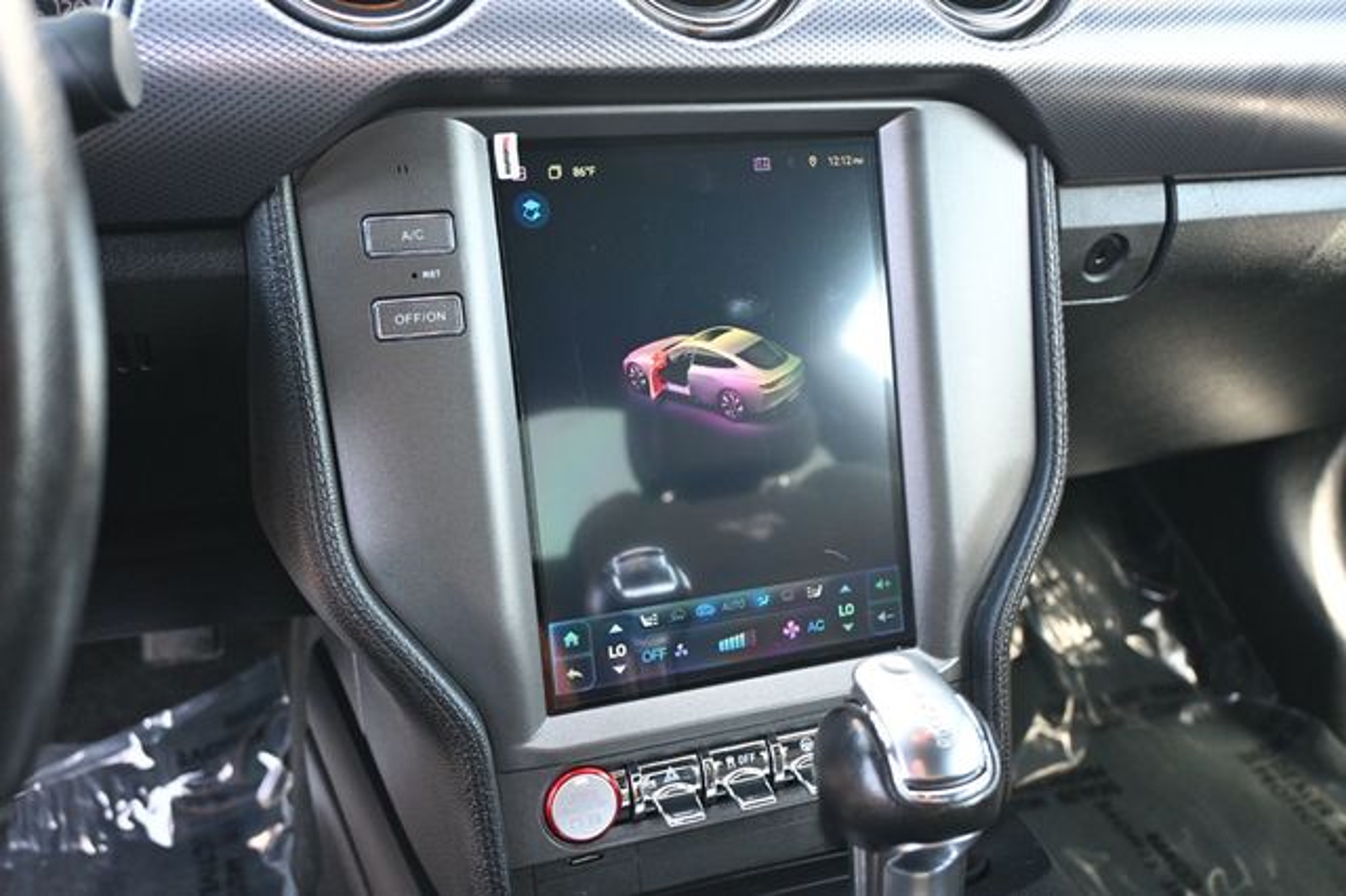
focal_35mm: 30
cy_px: 448
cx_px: 673
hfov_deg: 62.0
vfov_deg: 43.6
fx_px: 1121
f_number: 3.8
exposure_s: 1/125
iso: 1250
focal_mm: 20
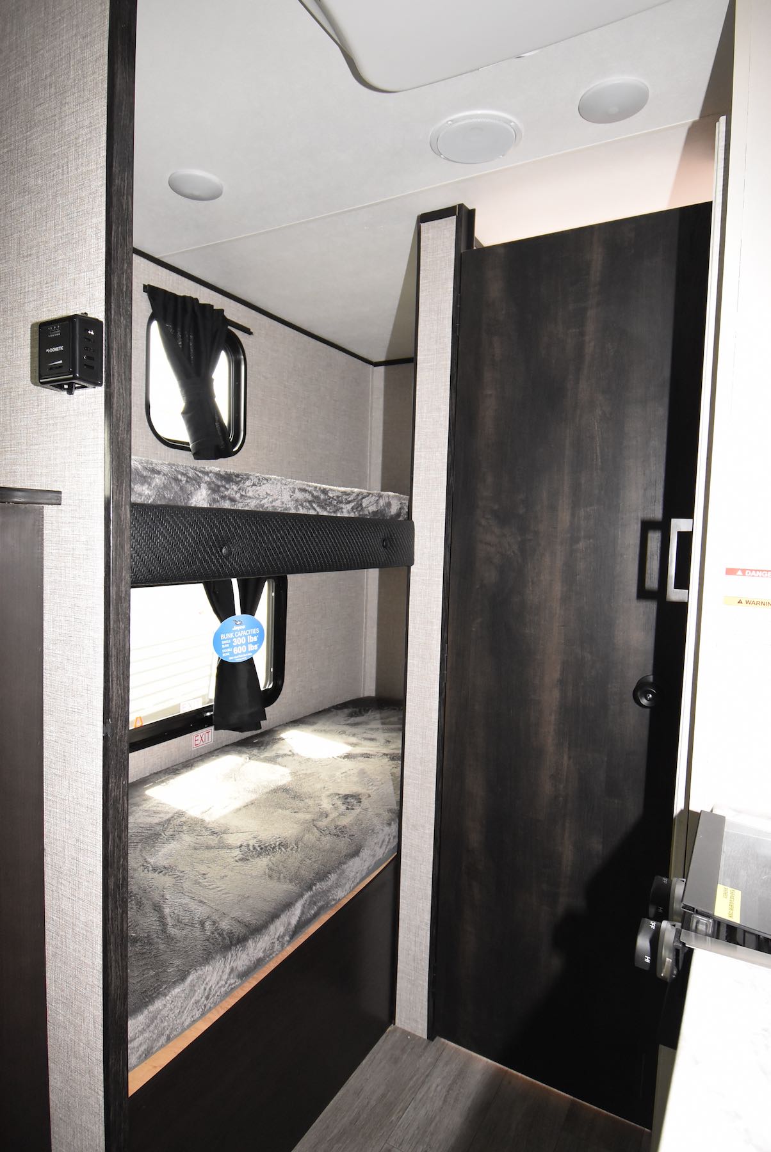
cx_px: 386
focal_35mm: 20
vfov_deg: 85.4
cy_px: 576
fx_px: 625
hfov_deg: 63.3
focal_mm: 13
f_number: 4.8
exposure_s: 1/60
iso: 1800
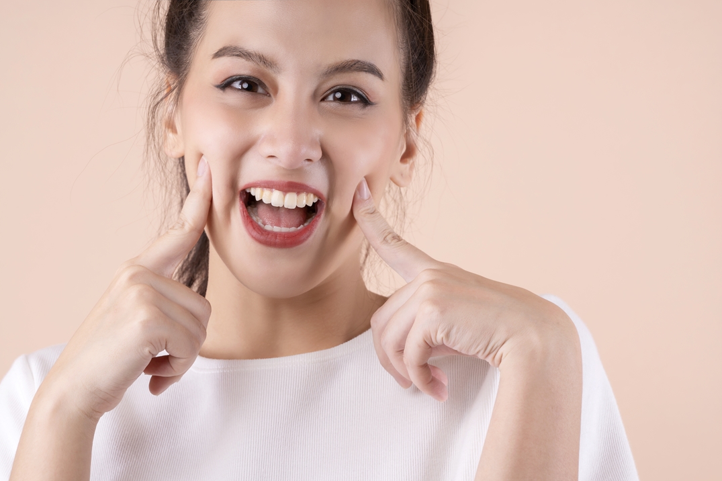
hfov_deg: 10.2
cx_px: 360
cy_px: 241
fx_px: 4030
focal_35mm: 201
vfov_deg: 6.8
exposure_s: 1/125
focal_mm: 200
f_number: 11
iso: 100
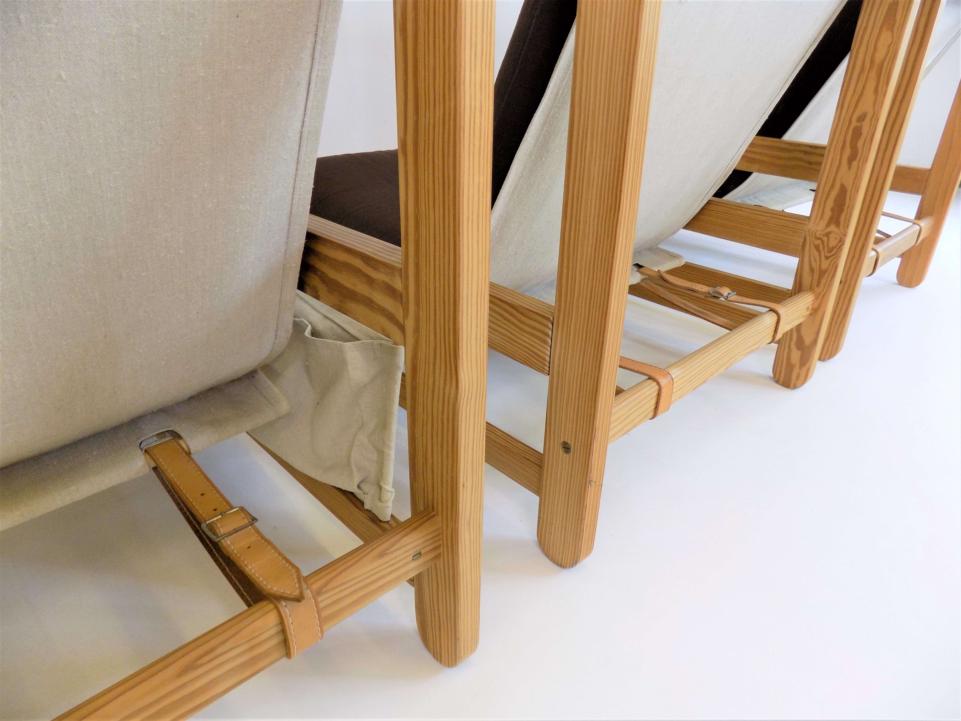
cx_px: 480
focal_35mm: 23
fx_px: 639
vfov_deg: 58.9
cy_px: 360
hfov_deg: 73.9
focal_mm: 4
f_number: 3.1
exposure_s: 1/30
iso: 140
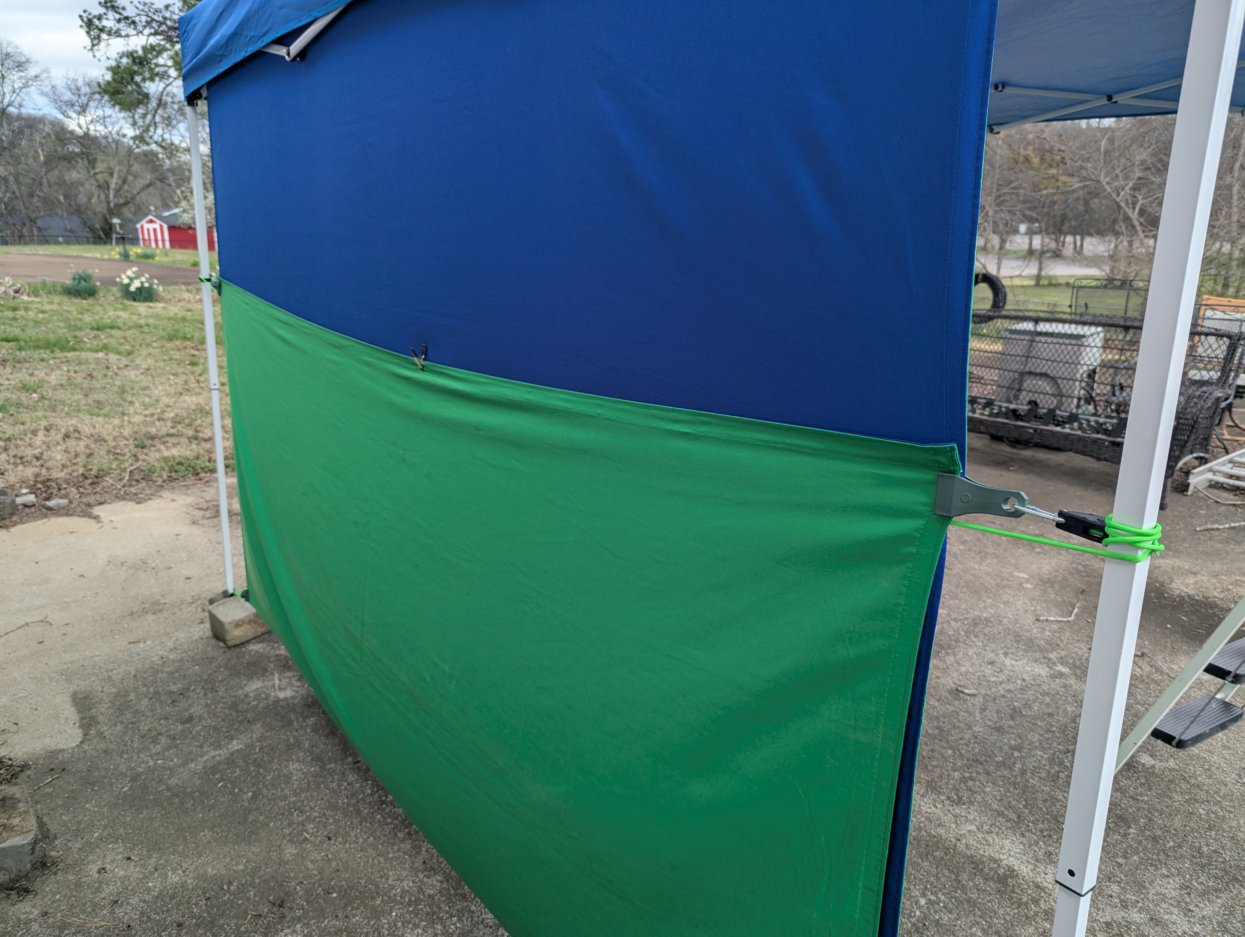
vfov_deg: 56.9
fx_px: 864
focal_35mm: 24
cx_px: 622
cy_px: 468
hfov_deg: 71.5
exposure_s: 1/615
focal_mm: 6.81
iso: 37
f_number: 1.85
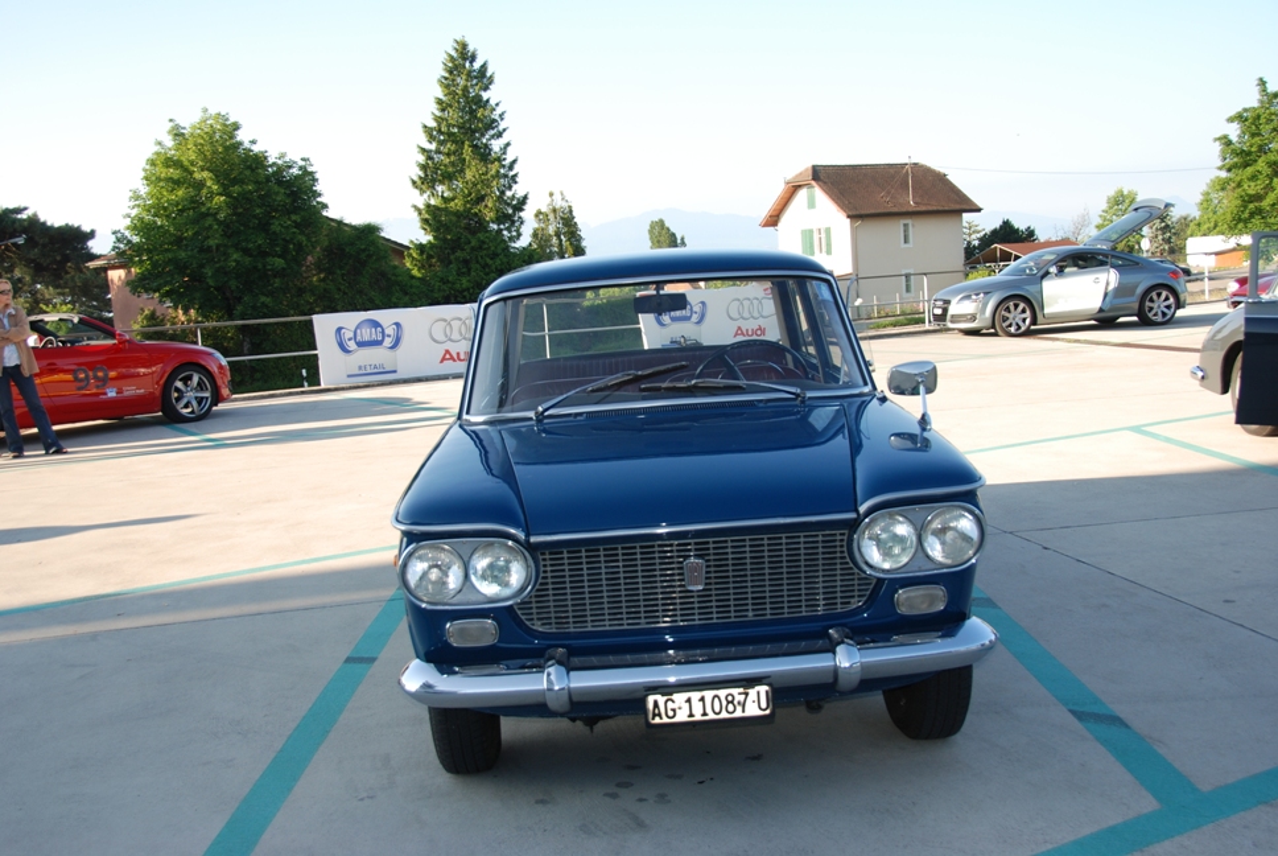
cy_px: 428
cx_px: 639
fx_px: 1386
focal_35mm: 39
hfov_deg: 49.5
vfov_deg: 34.3
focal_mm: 26
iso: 100
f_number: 4
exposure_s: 1/200
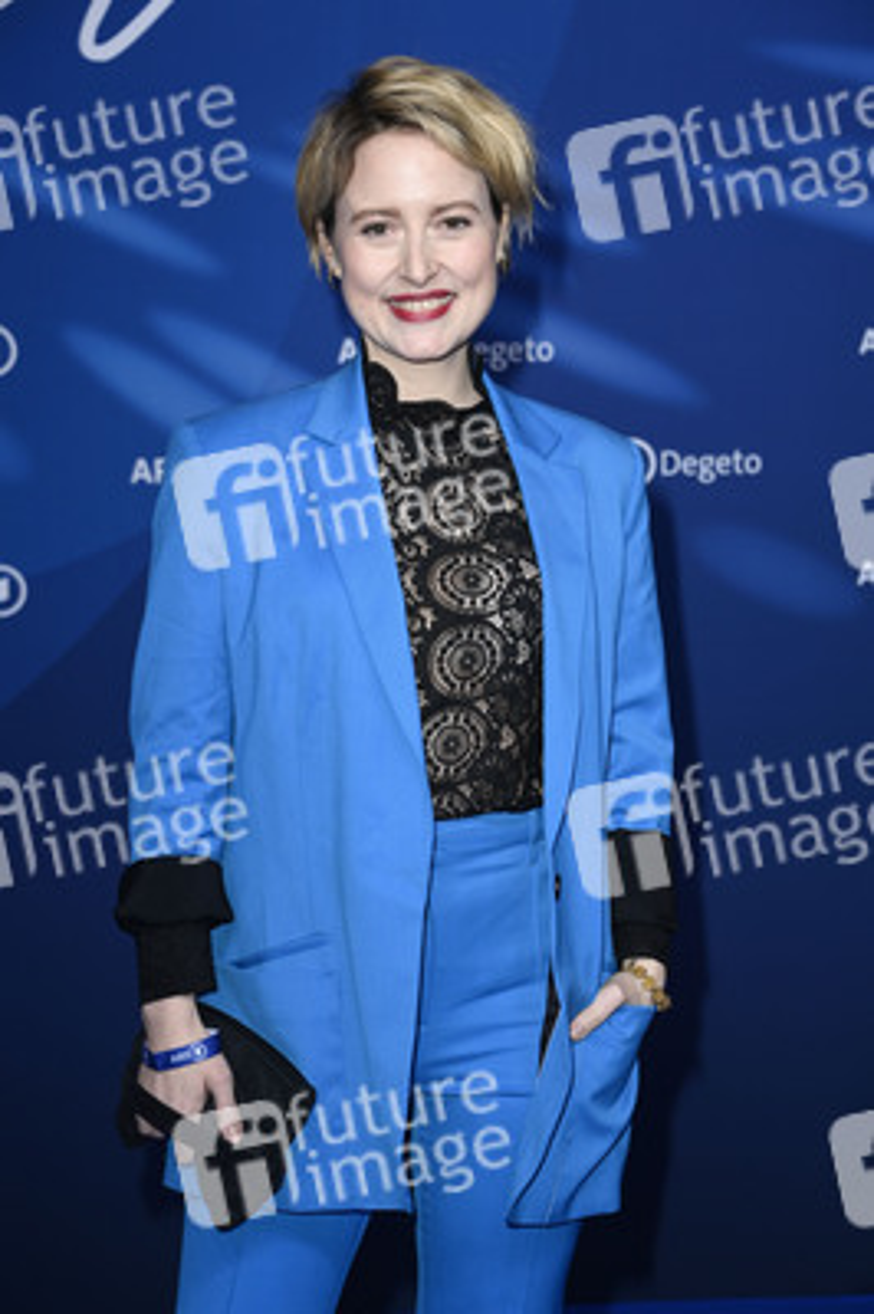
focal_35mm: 92
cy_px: 657
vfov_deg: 22.2
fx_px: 3356
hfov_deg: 14.8
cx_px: 437
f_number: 6.3
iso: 640
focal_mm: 92
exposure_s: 1/250
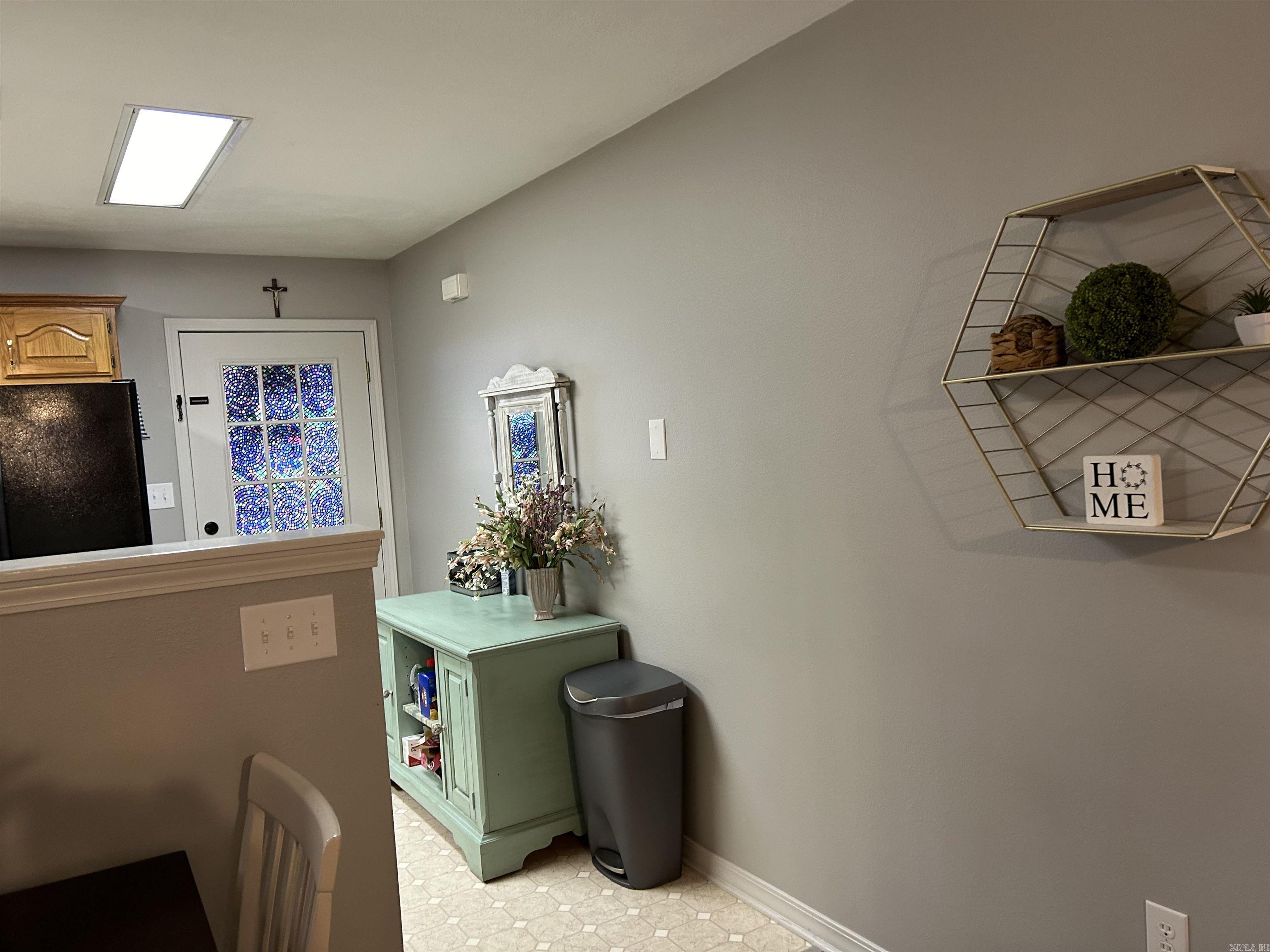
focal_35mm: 26
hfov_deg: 67.3
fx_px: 954
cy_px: 476
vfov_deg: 53.1
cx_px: 635
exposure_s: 1/60
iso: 200
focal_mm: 5.7
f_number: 1.5
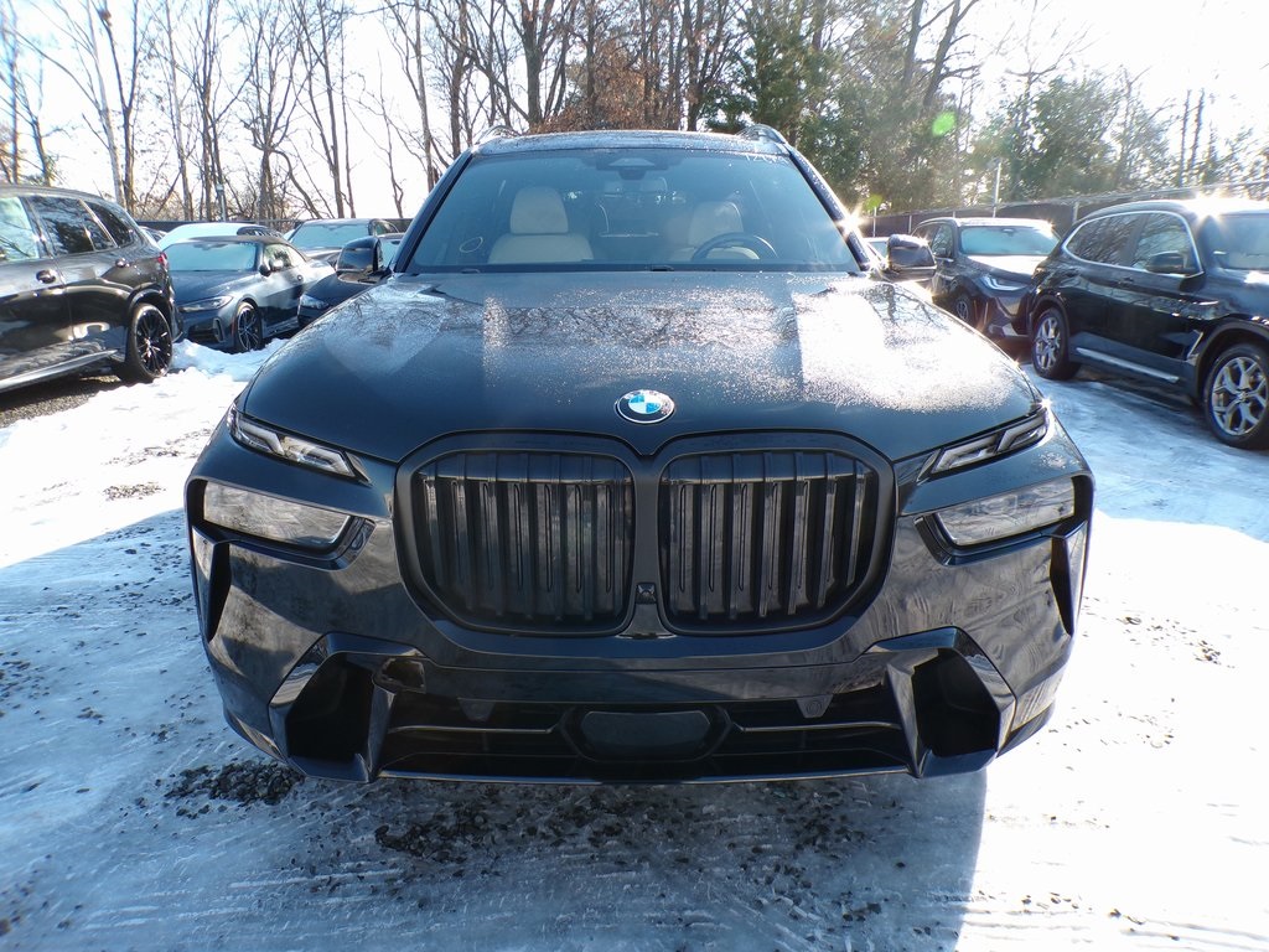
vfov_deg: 56.8
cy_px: 476
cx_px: 634
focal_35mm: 24
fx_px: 880
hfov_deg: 71.6
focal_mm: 4.3
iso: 100
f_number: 4.4
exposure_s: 1/150
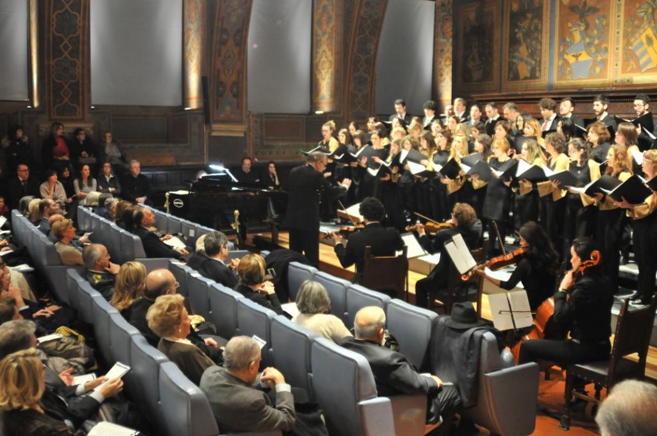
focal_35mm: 36
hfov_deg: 53.2
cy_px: 218
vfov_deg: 36.8
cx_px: 328
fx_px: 656
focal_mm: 24
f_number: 2.8
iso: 1000
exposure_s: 1/30
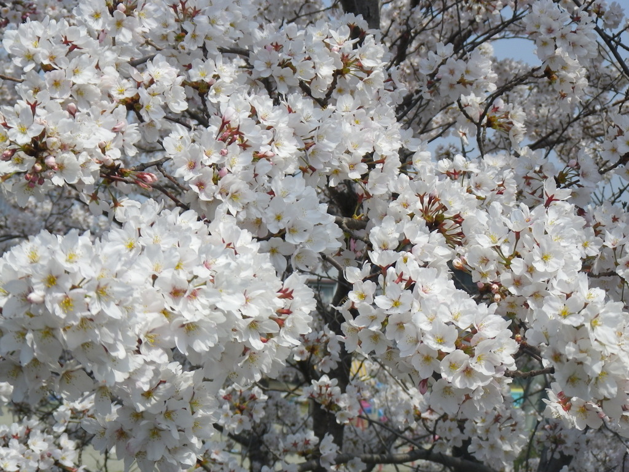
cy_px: 236
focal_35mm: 77
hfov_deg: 25.3
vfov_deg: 19.1
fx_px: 1399
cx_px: 314
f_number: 5.8
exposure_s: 1/400
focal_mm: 13.7
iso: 80
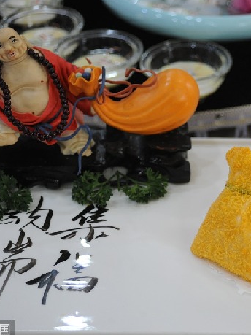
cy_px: 168
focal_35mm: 91
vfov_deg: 21.5
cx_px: 198
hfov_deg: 16.1
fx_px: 880
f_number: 4.5
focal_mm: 62
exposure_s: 1/125
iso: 1600
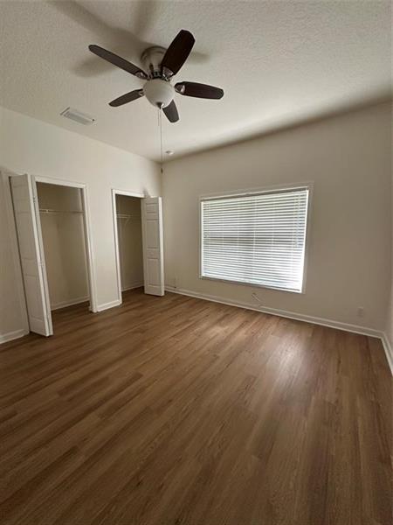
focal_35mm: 14
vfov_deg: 102.1
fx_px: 212
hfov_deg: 85.7
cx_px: 196
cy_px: 262
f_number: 2.2
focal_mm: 2.22
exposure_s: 1/99
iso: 250
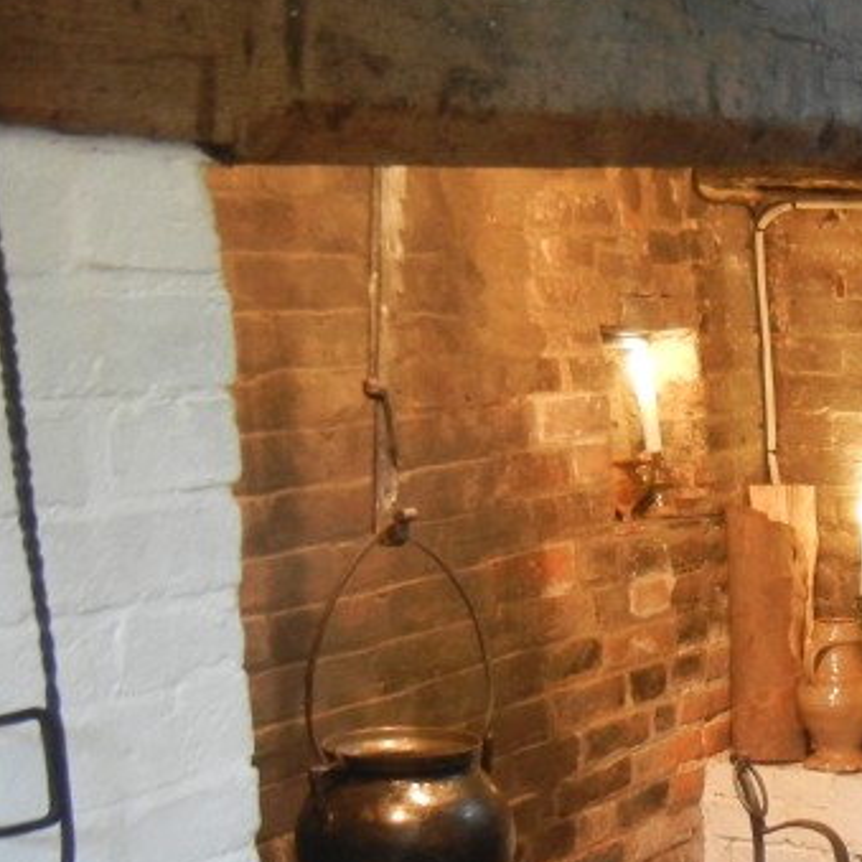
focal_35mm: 80
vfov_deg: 21.1
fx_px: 2254
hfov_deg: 19.6
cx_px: 1175
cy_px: 798
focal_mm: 5.4
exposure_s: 1/14.4
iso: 400
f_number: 3.5
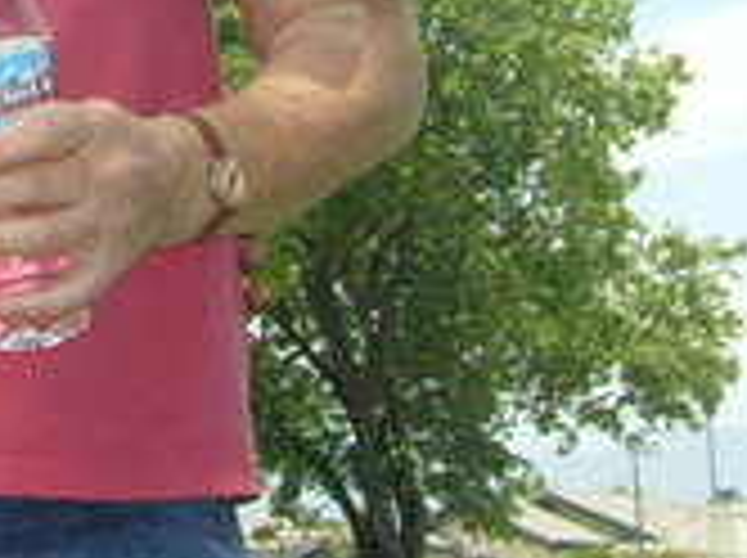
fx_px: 2909
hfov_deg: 13.6
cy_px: -306
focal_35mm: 135
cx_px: -446
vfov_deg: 10.5
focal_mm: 5.8
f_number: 7.1
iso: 120
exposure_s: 1/350
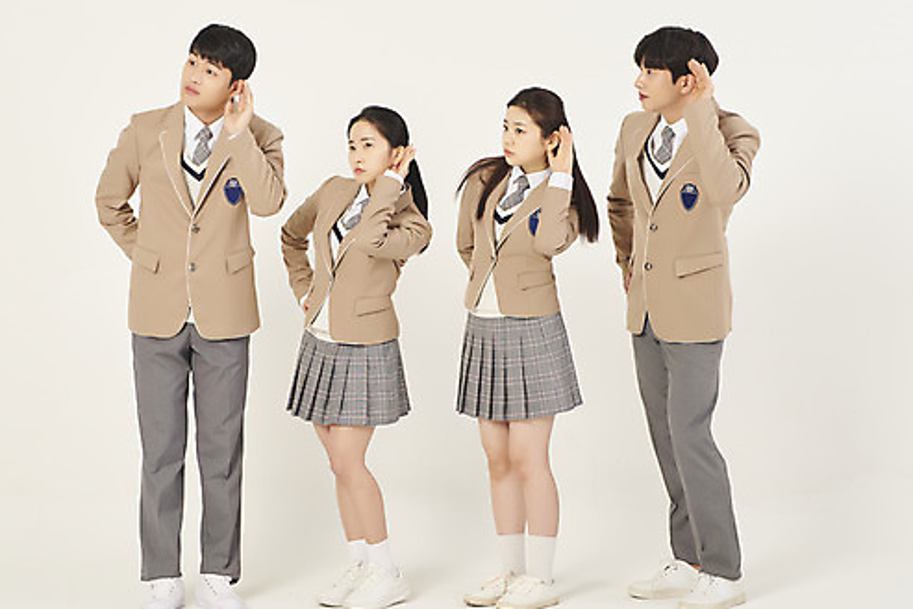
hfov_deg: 29.6
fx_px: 1725
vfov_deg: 20.0
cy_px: 281
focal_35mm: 68
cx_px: 429
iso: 200
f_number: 8
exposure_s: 1/125
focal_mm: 56
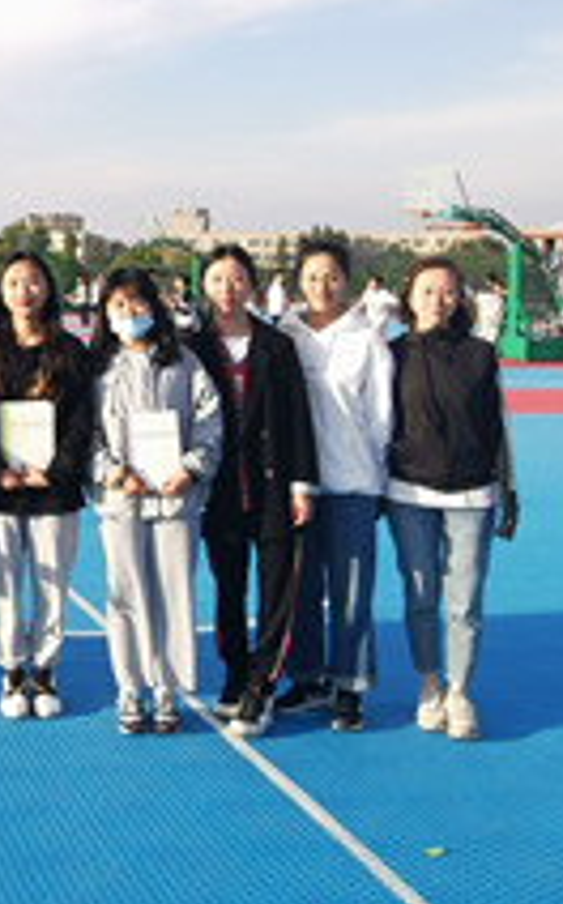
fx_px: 1231
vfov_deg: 39.9
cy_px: 305
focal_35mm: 50
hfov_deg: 22.7
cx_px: -192
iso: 50
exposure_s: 1/229
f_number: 2.2
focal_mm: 2.26
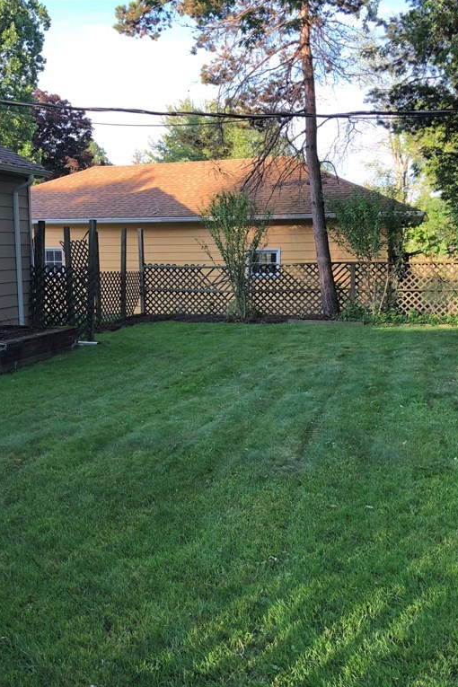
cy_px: 343
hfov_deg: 34.1
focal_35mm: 39
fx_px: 744
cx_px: 183
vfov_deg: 49.6
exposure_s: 1/120
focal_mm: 3.99
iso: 32
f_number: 1.8
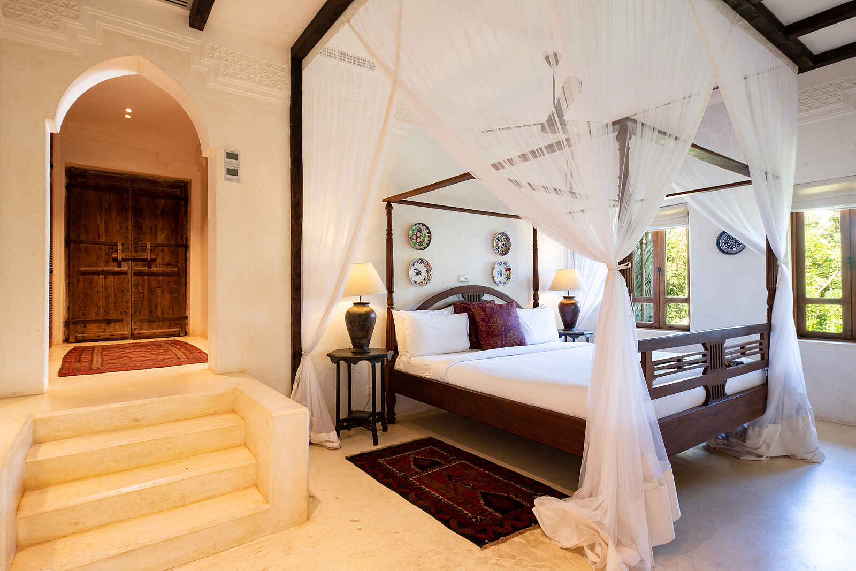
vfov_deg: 64.6
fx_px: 452
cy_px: 286
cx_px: 428
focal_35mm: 19
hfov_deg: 86.9
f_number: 11
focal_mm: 19
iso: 200
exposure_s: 1/15
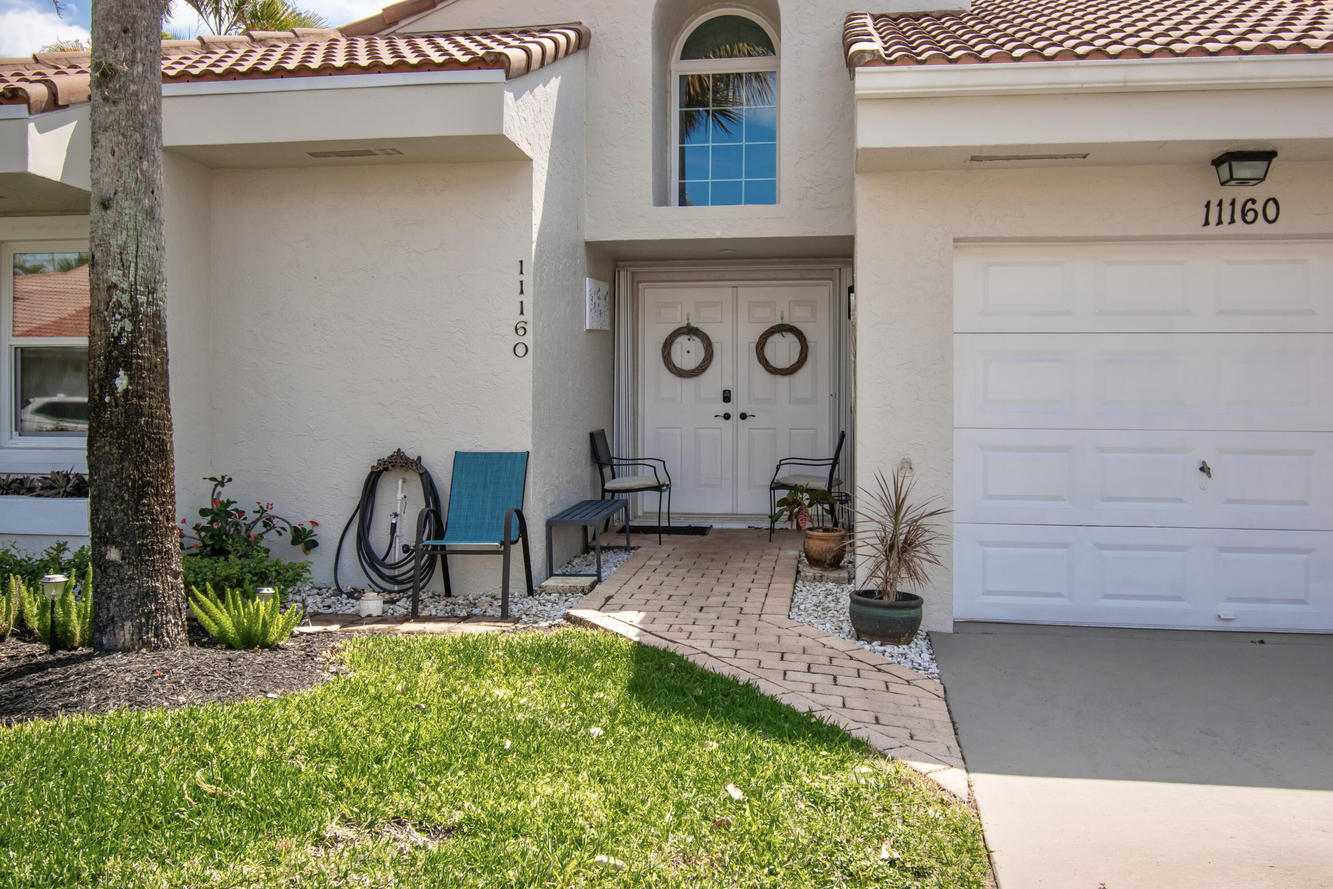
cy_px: 444
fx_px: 1111
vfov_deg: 43.6
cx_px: 666
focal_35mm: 30
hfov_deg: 61.9
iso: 400
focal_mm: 20
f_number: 5.6
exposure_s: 1/1000
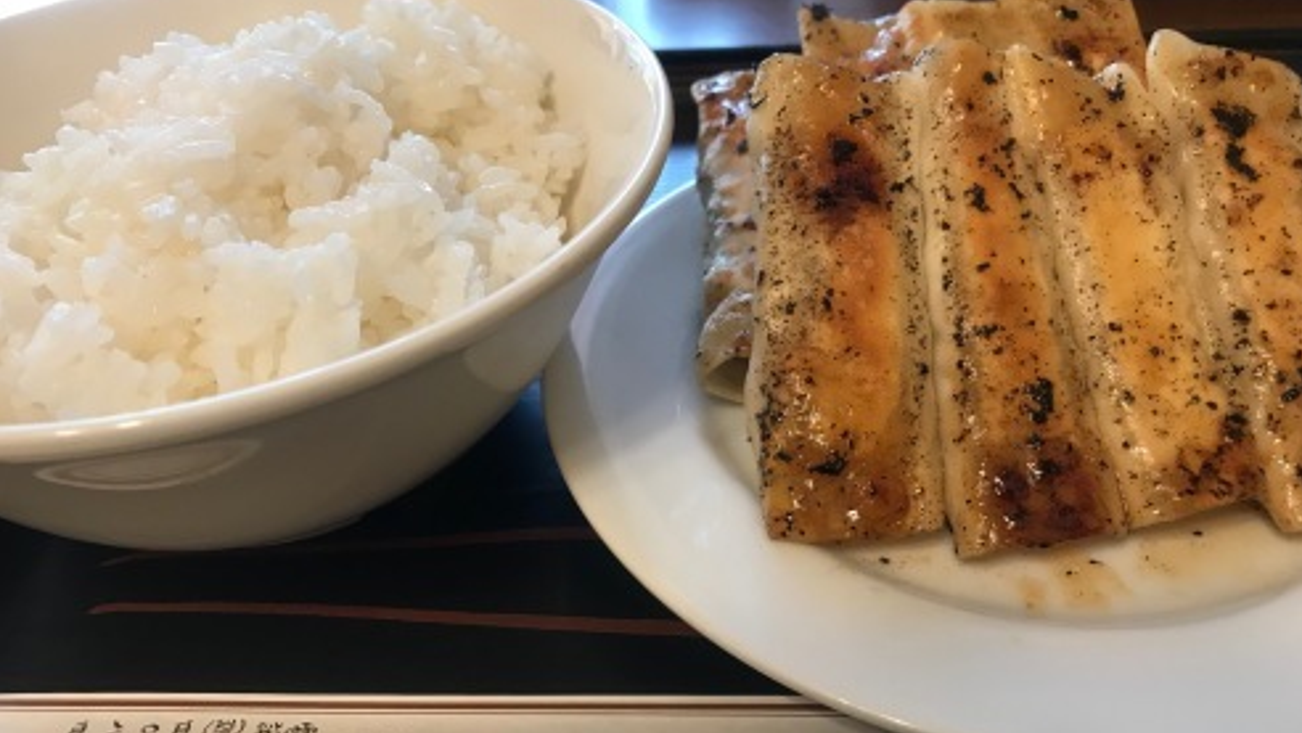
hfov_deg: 62.6
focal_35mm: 31
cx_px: 651
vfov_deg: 37.7
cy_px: 435
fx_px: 1070
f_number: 1.8
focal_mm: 3.99
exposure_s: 1/20
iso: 40
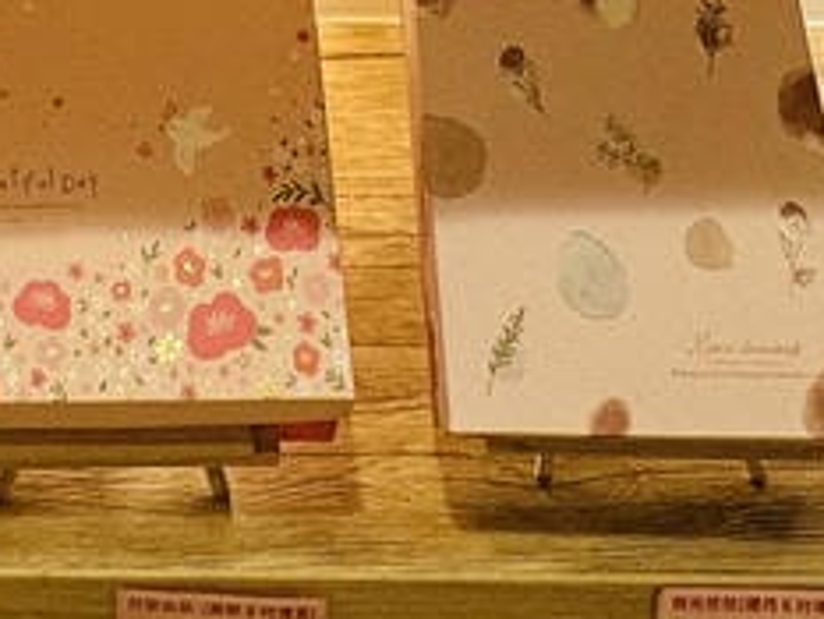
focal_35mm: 72
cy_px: -785
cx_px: 99
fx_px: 1715
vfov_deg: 14.7
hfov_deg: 26.2
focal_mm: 2.22
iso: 125
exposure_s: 1/120
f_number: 2.2
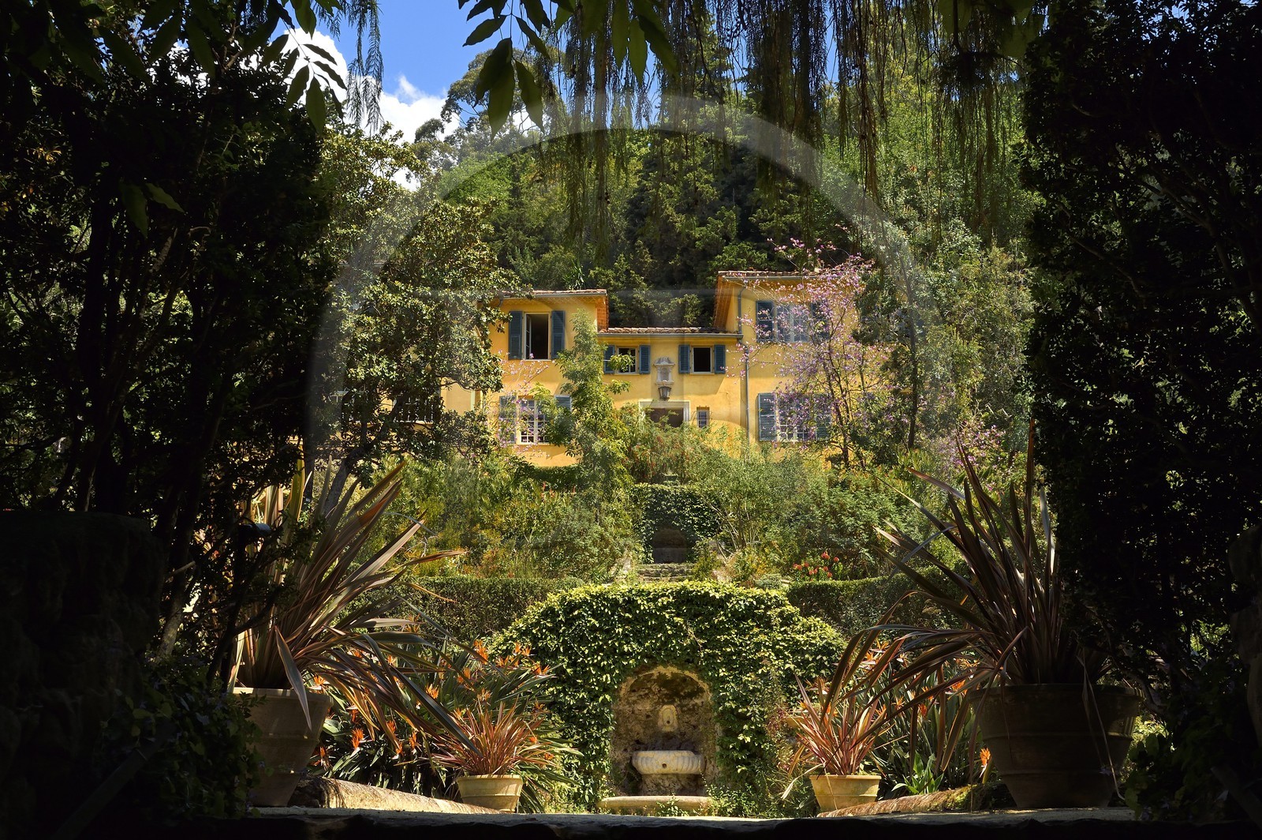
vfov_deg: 28.0
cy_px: 420
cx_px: 631
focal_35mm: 48
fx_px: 1681
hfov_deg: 41.1
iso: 400
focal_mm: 48
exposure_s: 1/160
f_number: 18
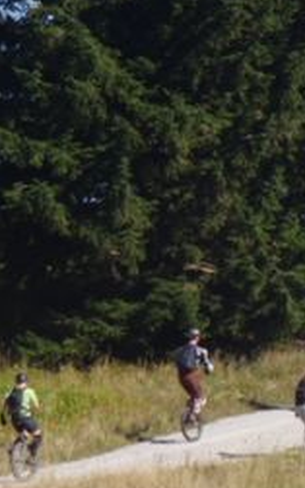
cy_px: 239
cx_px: 322
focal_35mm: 405
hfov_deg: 3.2
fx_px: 5383
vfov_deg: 5.2
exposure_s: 1/400
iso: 100
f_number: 5.7
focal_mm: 43
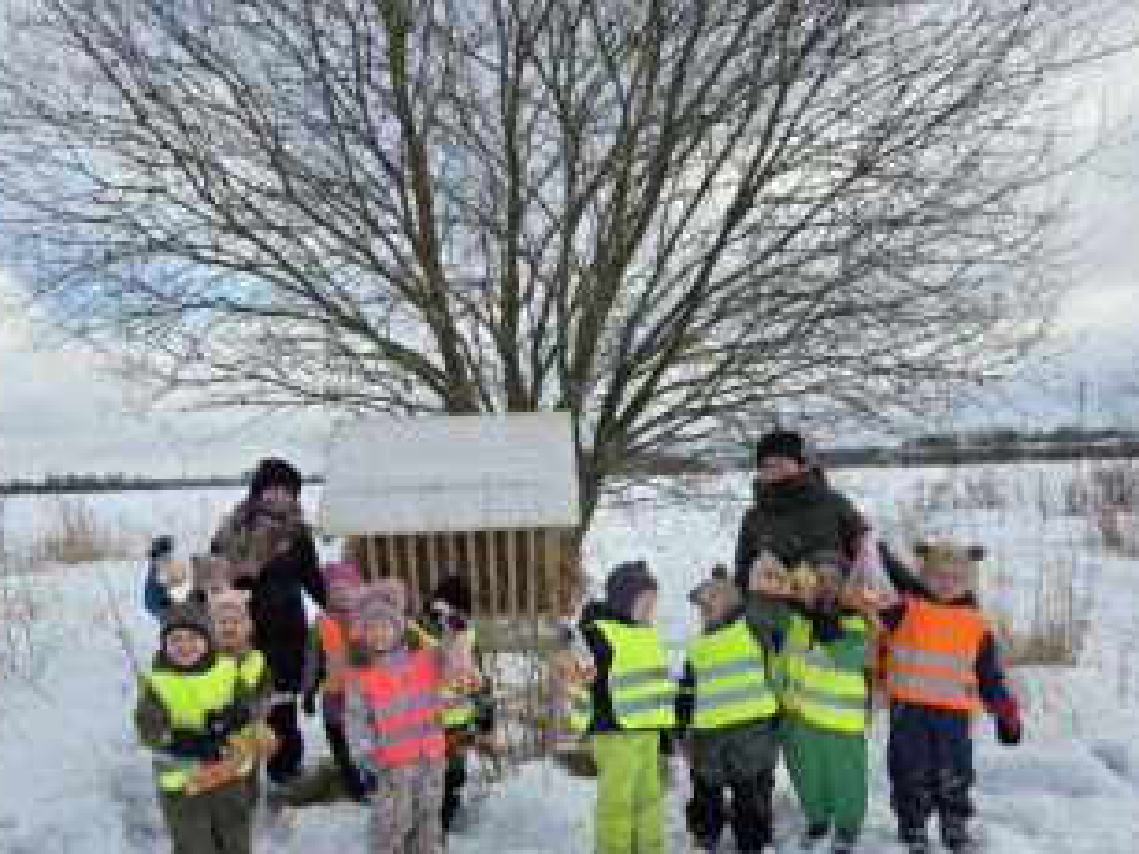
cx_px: 508
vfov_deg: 46.4
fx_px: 987
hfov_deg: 59.8
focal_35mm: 30
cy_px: 524
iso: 80
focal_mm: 5.4
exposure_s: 1/4087
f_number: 1.8
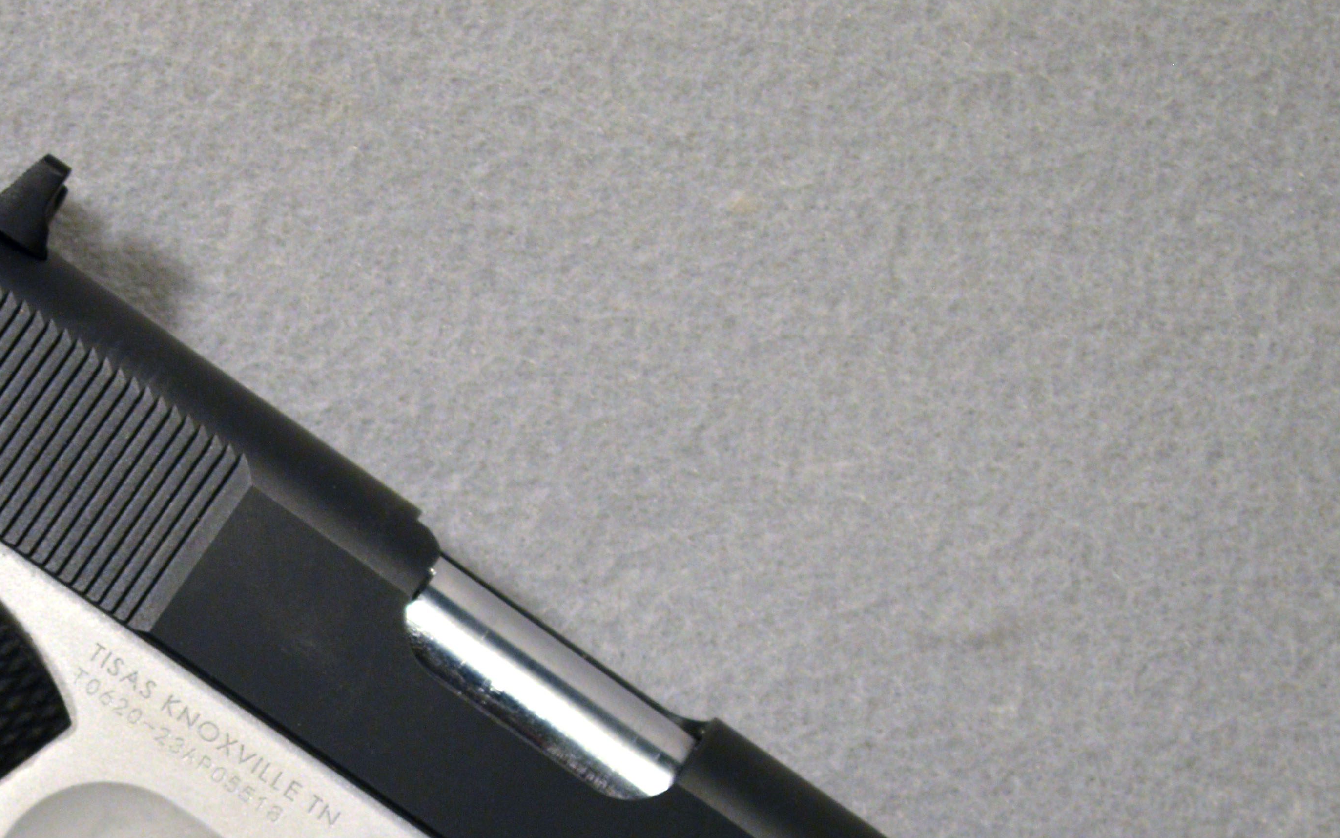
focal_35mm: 184
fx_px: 6724
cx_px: 44
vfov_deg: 7.1
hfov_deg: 11.3
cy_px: 800
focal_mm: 55
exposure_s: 1/80
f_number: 5.6
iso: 400
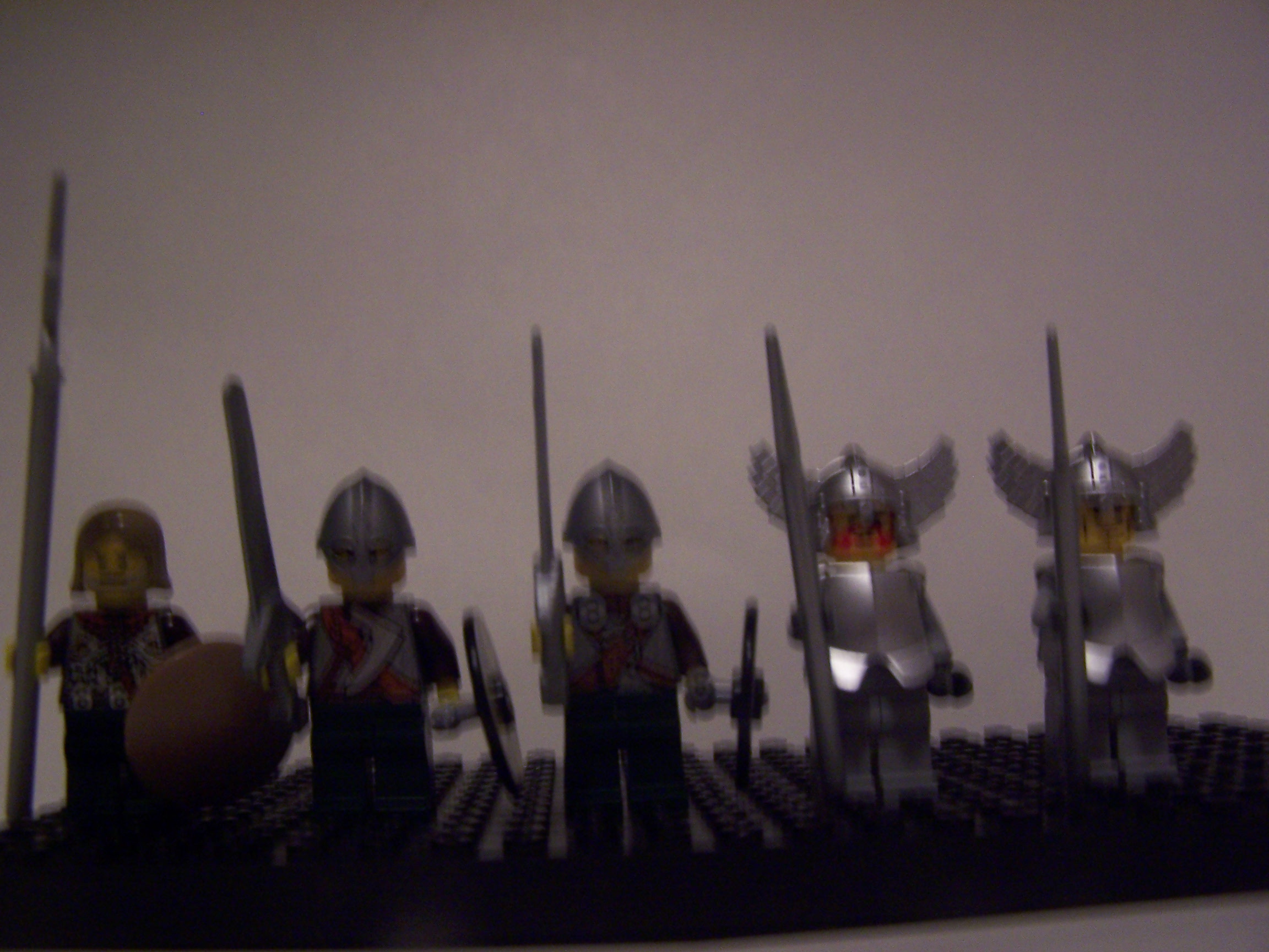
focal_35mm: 38
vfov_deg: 37.7
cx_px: 634
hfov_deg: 49.0
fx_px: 1393
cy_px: 476
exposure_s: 1/8
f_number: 2.8
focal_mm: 6.3
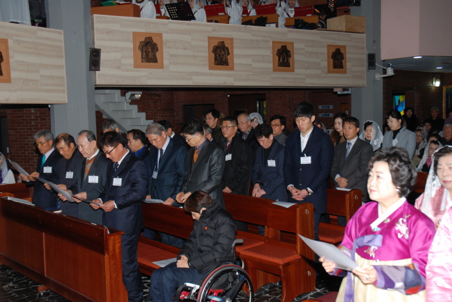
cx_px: 226
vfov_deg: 33.1
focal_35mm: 40
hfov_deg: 47.9
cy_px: 151
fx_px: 509
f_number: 5.6
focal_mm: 27
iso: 200
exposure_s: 1/60
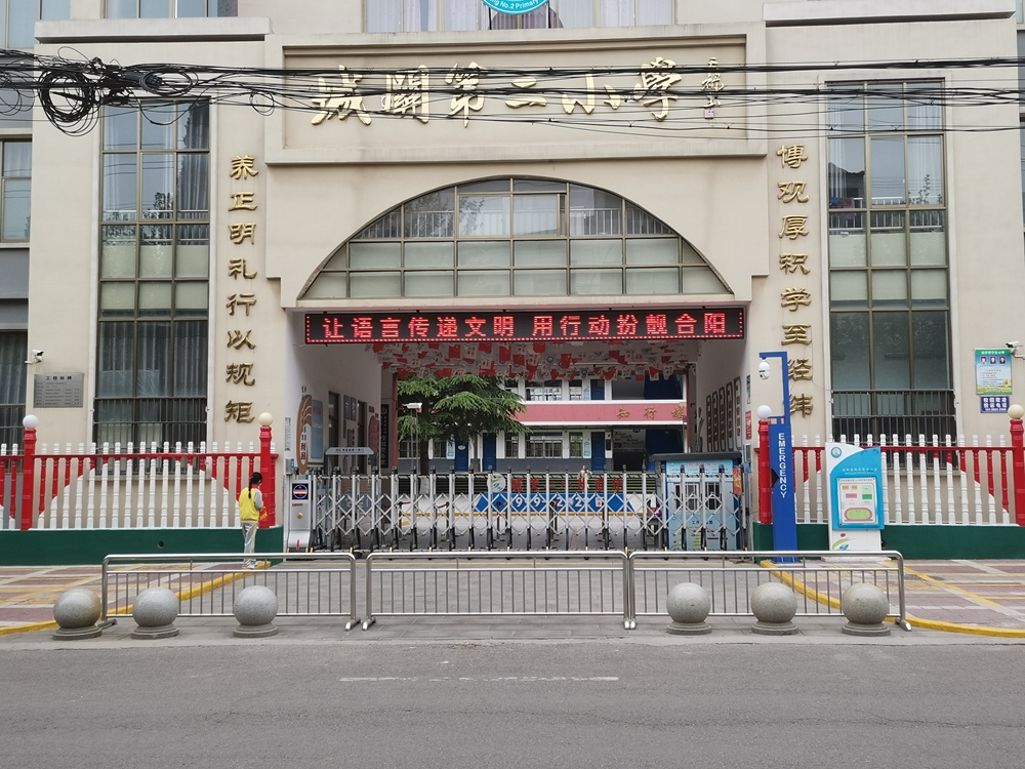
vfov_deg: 38.7
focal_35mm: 37
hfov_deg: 50.1
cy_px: 384
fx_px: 1096
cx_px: 512
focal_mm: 4.75
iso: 50
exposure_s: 1/341
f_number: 1.8
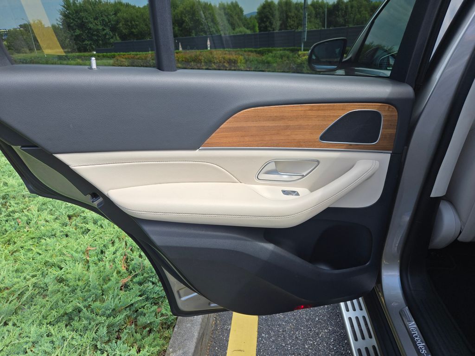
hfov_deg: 73.9
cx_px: 238
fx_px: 316
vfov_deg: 58.9
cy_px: 178
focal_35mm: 23
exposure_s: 1/1695
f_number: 1.8
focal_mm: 5.4
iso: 80
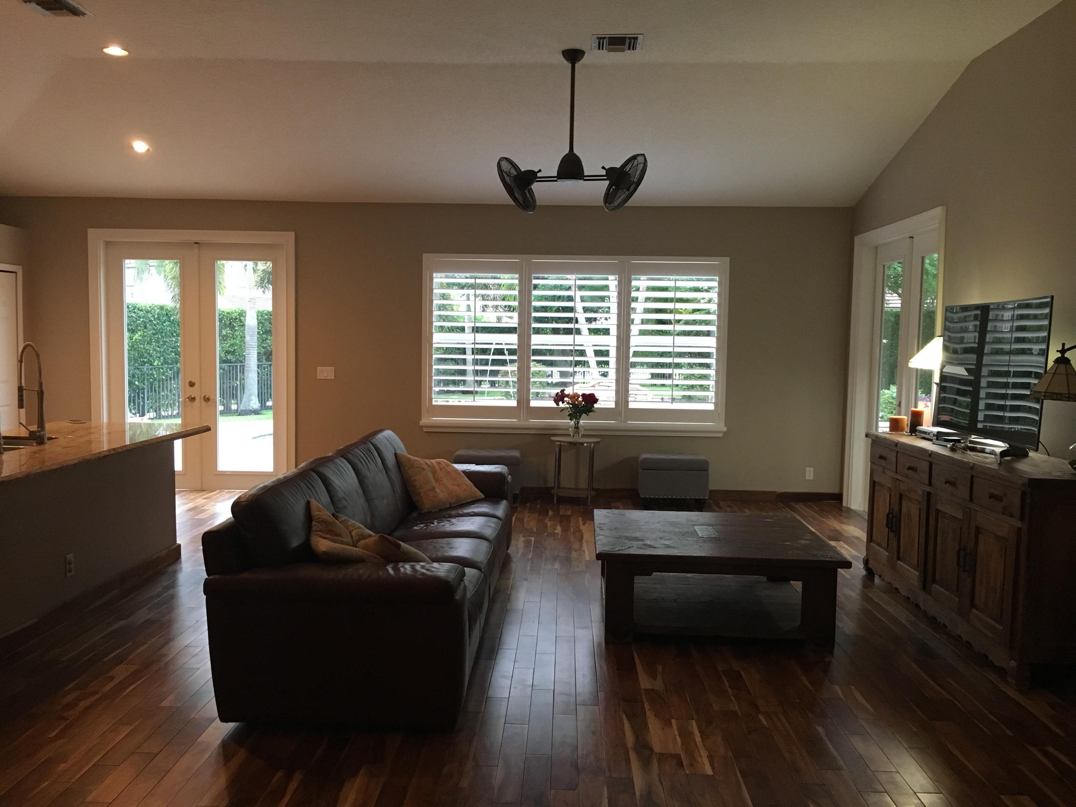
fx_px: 901
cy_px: 404
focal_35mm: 29
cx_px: 538
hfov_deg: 61.7
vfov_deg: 48.2
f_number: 2.2
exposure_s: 1/30
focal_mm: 4.15
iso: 200
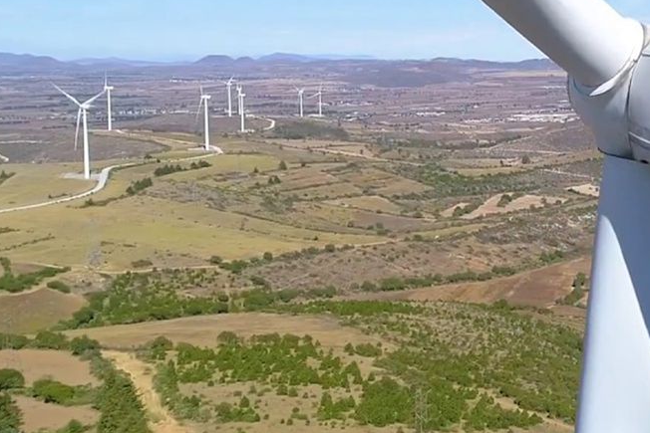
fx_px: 1661
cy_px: 147
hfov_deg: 21.7
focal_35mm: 92
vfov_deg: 14.8
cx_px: 576
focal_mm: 50
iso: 1250
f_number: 1.8
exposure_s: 1/60
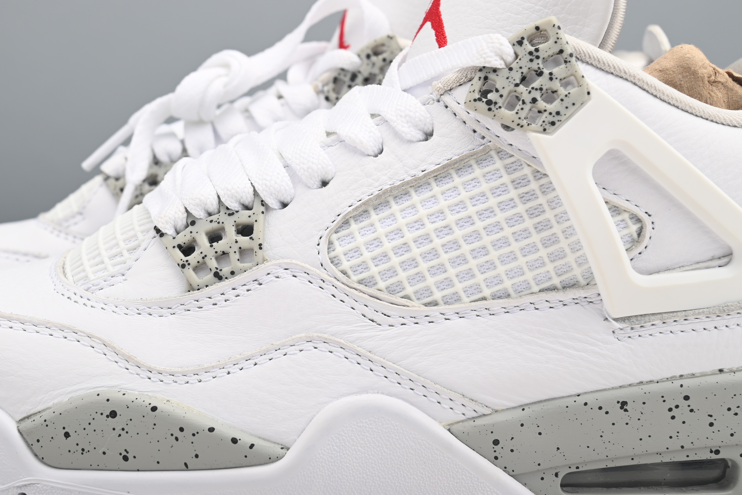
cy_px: 253
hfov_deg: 29.9
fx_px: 1381
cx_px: 279
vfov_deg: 20.3
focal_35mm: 67
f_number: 11
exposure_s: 1/200
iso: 100
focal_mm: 50
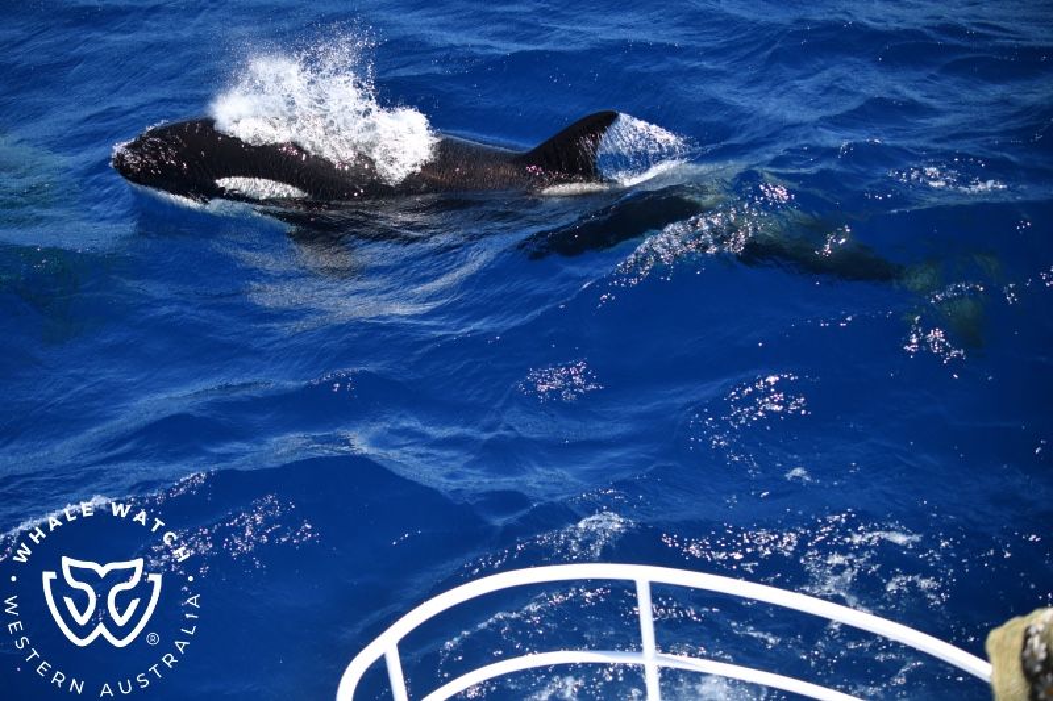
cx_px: 526
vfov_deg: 22.6
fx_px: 1755
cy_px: 350
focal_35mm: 60
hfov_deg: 33.4
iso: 1100
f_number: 4.5
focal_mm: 60
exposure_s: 1/8000
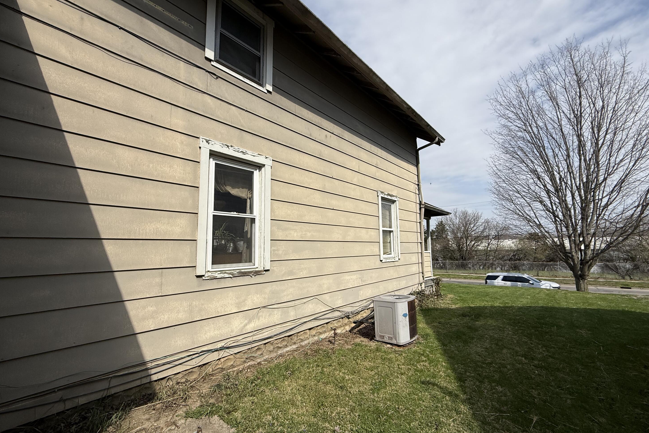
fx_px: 270
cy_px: 219
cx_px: 325
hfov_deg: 100.4
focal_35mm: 15
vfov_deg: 77.3
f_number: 2.2
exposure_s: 1/4425
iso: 50
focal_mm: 2.22
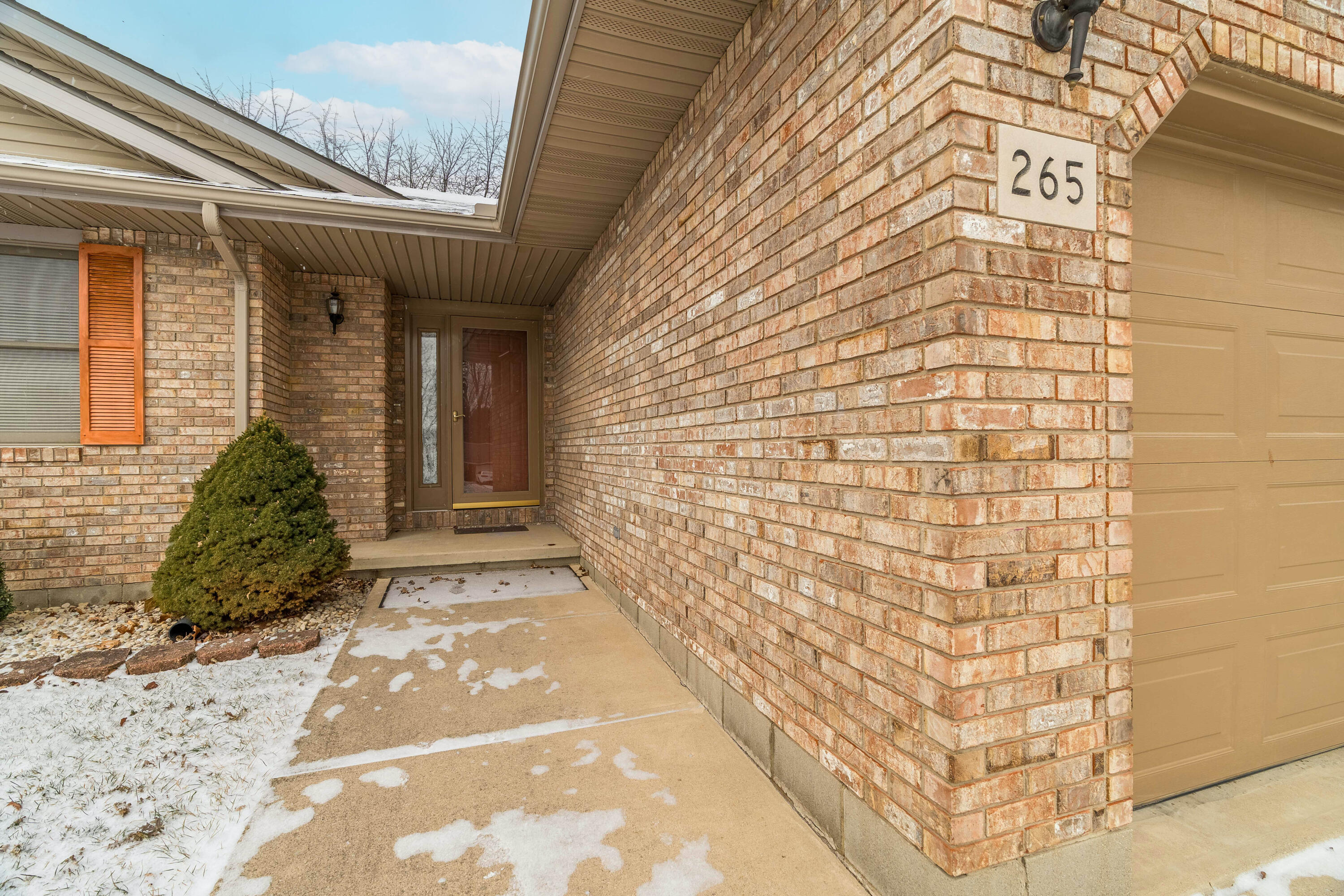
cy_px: 448
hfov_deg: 96.7
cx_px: 672
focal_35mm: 16
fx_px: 597
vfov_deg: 73.7
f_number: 8
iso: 500
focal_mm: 16
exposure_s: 1/800
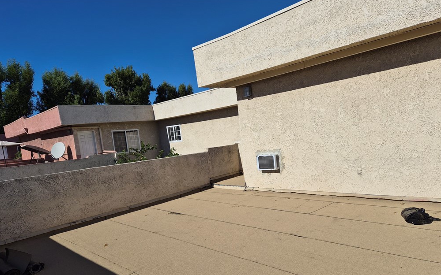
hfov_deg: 72.6
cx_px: 218
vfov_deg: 48.9
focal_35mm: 25
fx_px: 300
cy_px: 166
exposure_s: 1/7696
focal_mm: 5.4
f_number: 1.8
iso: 40
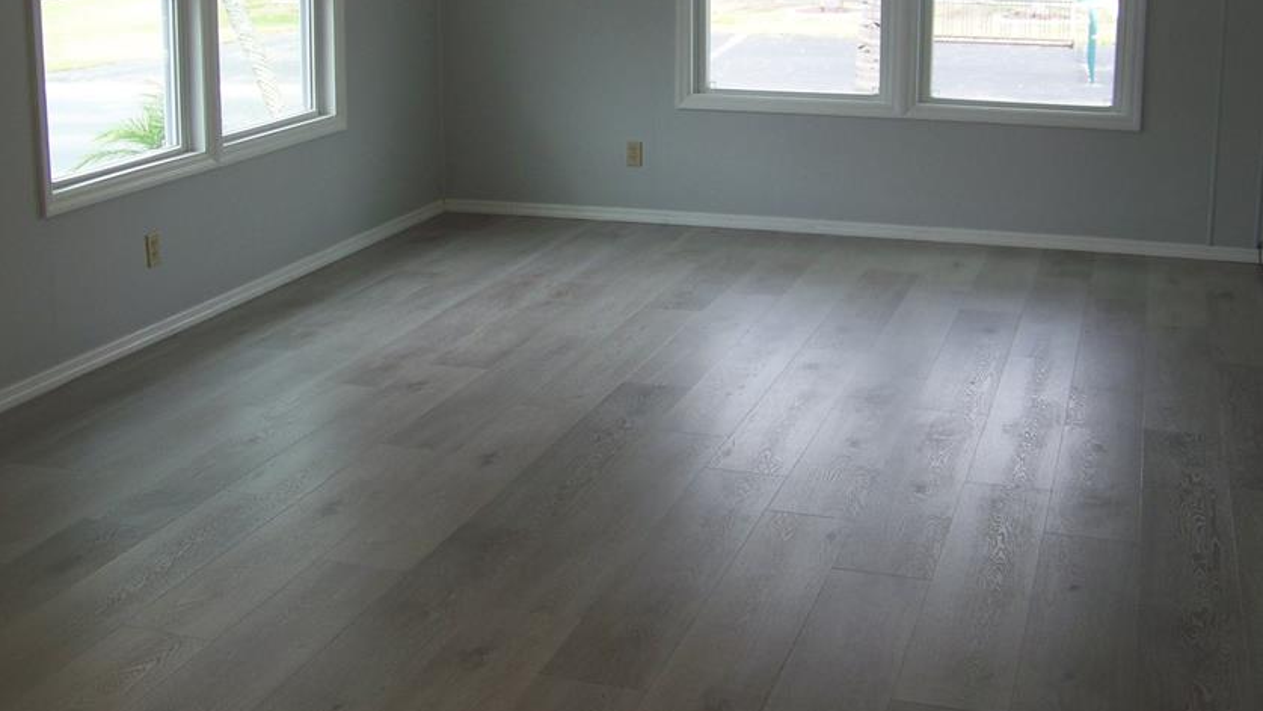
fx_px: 1608
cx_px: 602
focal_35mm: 48
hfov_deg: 42.9
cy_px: 226
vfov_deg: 24.8
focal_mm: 5.85
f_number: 2.8
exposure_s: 1/60
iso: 64
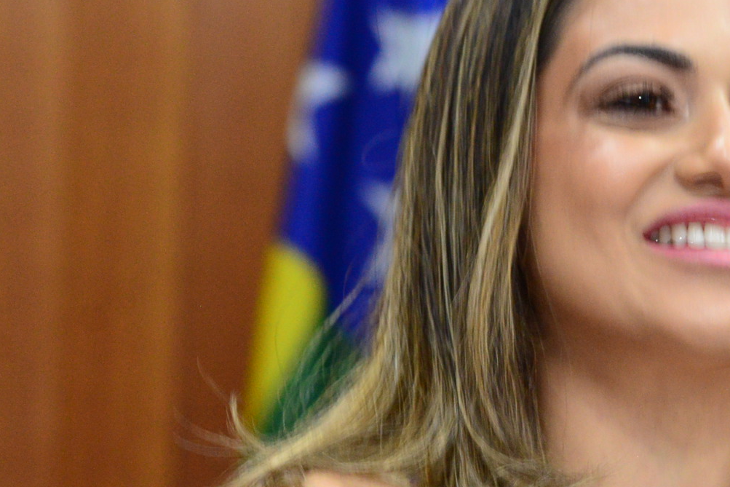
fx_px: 6084
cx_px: 901
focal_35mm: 300
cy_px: 483
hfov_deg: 6.8
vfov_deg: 4.6
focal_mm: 100
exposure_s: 1/60
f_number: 4.5
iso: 2500
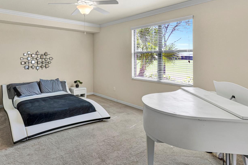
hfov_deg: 79.0
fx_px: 149
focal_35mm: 22
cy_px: 68
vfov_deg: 57.6
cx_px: 107
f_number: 8
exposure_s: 1/30
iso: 250
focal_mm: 11
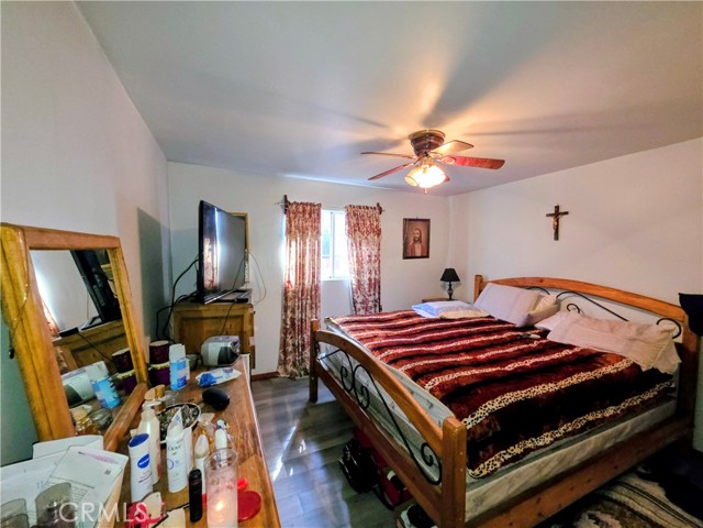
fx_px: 264
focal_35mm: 13
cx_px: 352
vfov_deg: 89.9
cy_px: 264
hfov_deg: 106.2
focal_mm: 2.2
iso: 160
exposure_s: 1/60
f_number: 1.9
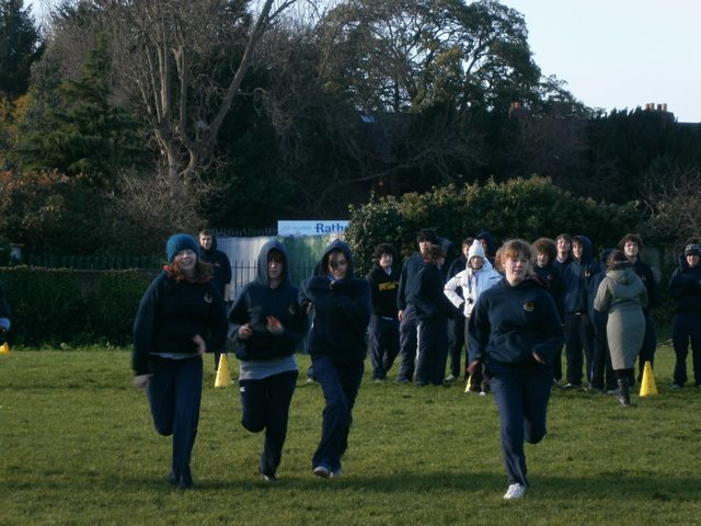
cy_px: 263
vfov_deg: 11.4
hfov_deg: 15.2
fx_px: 2633
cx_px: 350
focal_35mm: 130
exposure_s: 1/125
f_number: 6.5
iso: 160
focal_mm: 23.5
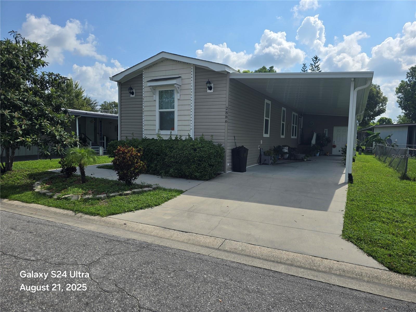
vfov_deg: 58.9
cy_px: 156
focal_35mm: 23
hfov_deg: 73.9
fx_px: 276
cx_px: 208
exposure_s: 1/1265
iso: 12
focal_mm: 6.3
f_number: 1.7
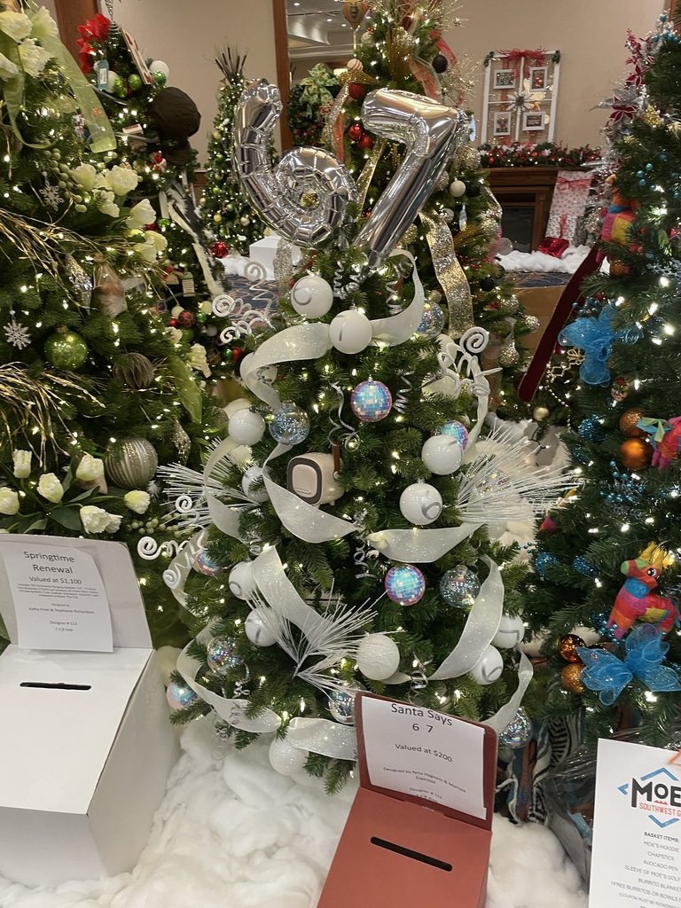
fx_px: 682
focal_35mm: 26
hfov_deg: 53.1
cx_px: 340
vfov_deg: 67.3
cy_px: 454
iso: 100
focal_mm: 4.2
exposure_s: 1/60
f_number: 1.6
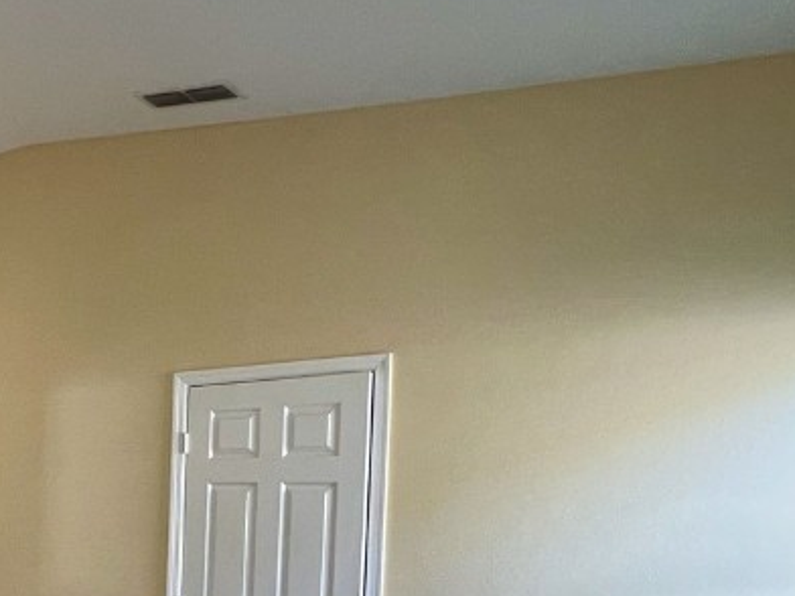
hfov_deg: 46.5
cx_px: 26
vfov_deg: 35.9
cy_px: 649
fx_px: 781
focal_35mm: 34
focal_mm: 1.57
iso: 200
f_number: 1.8
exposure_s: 1/120
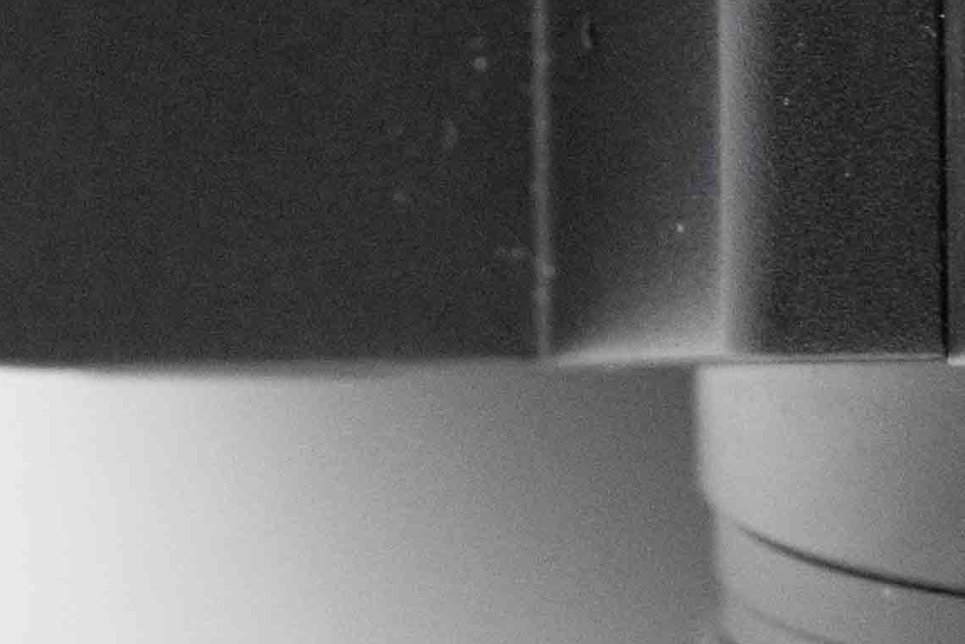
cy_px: -702
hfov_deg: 3.1
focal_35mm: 657
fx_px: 17617
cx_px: 1908
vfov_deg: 2.1
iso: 3200
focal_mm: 90
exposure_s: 1/200
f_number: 10
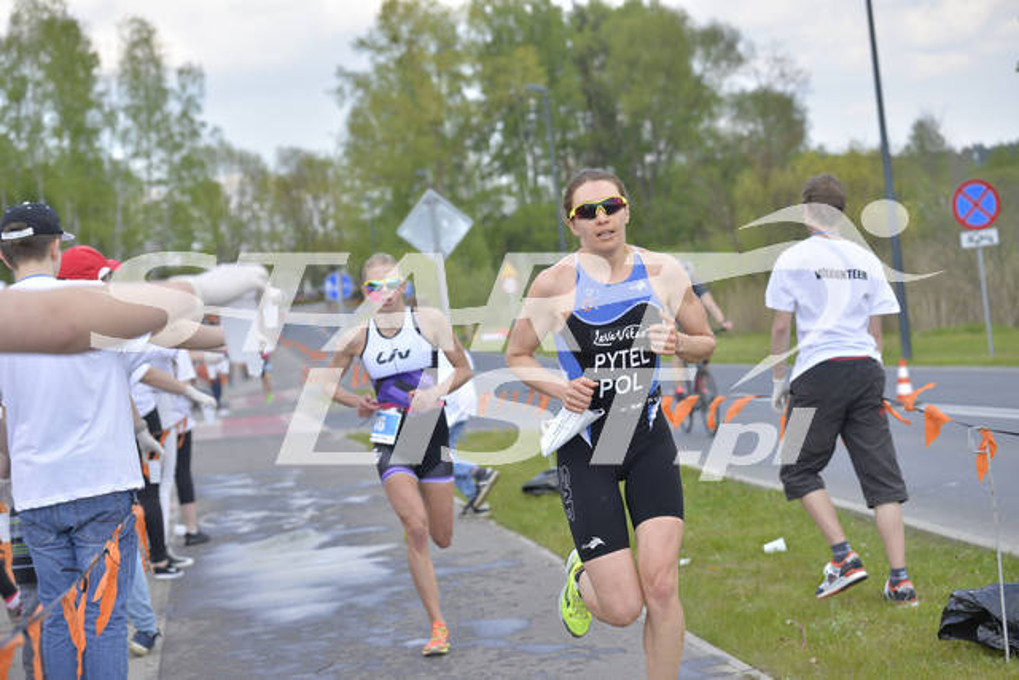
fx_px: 1982
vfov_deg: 19.5
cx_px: 510
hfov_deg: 28.8
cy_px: 340
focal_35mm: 70
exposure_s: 1/2500
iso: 400
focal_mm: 70
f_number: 4
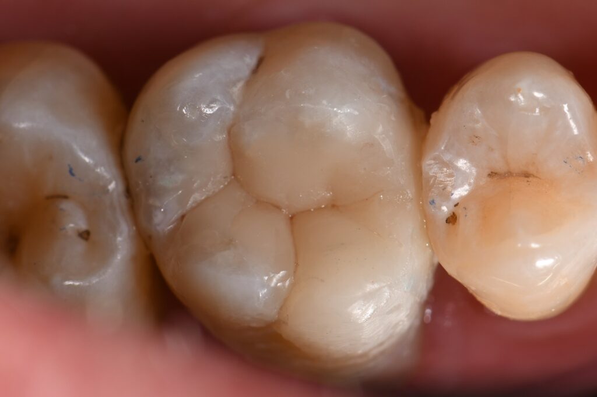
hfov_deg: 13.1
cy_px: 198
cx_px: 298
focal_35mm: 157
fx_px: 2603
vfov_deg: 8.7
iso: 200
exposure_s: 1/160
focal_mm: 105
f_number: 29
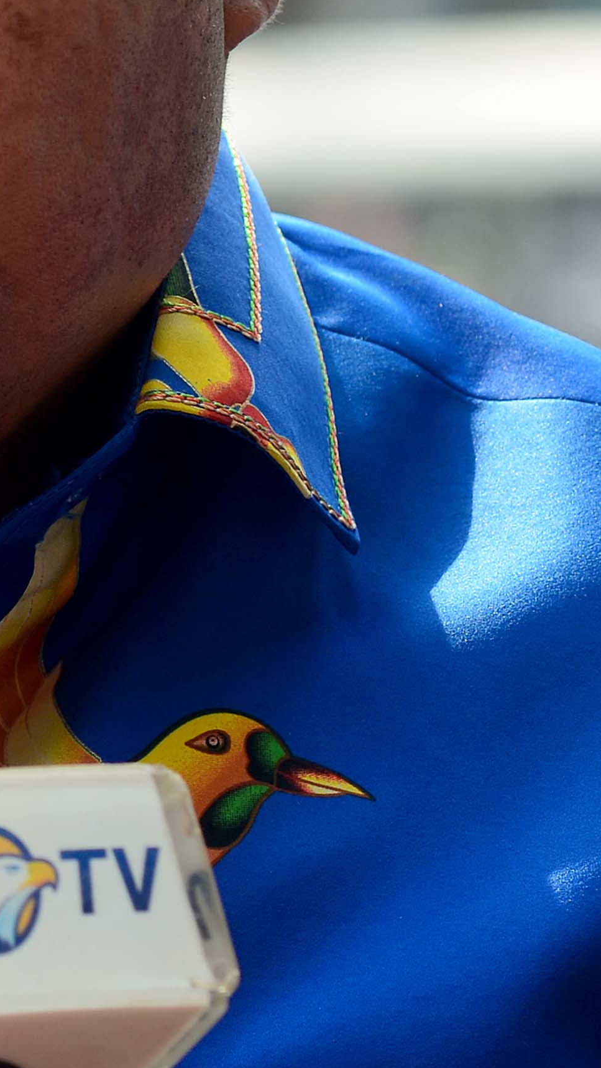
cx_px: -429
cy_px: 358
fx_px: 14023
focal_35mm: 495
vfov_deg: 4.4
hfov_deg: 2.4
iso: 160
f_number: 6.3
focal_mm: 135
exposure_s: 1/100
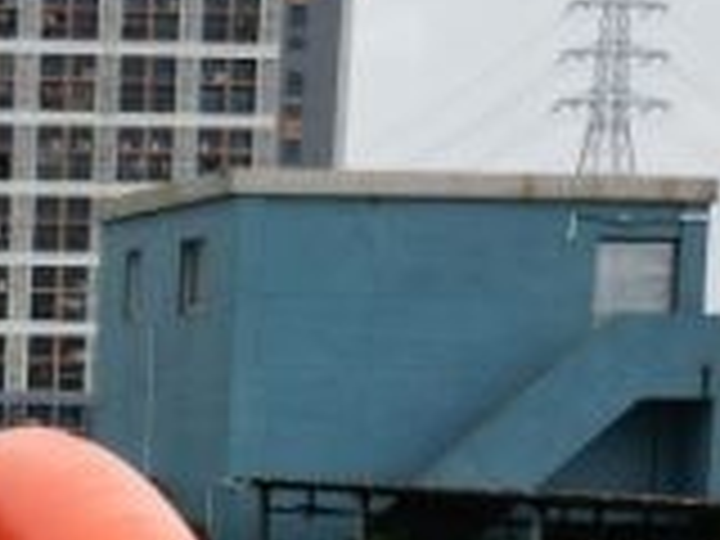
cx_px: -418
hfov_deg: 12.1
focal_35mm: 154
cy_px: 868
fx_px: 3203
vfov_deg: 9.3
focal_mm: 6.72
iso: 150
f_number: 1.7
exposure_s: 1/2000
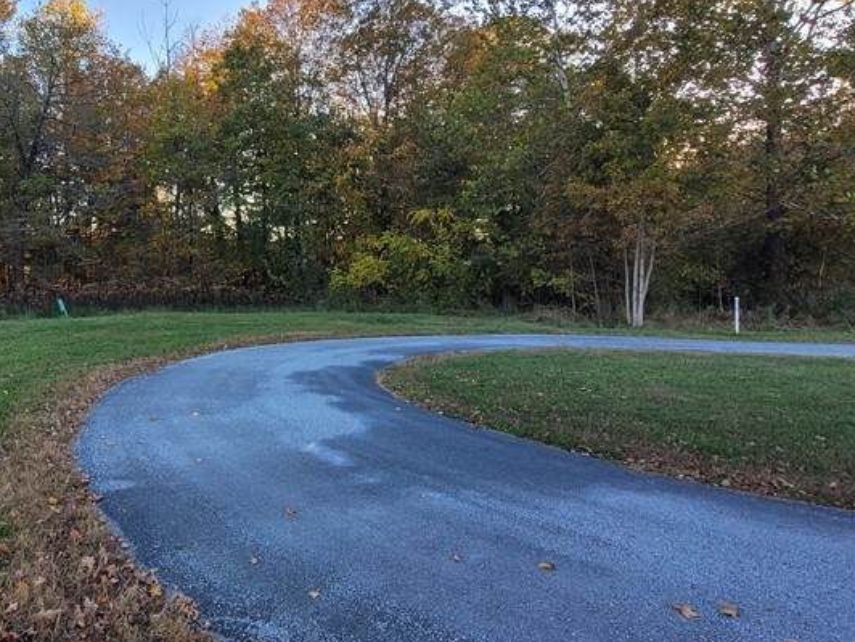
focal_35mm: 25
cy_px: 278
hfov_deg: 66.5
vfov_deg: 54.7
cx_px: 251
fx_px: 617
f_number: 2.2
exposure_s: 1/173
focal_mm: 1.74
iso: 40
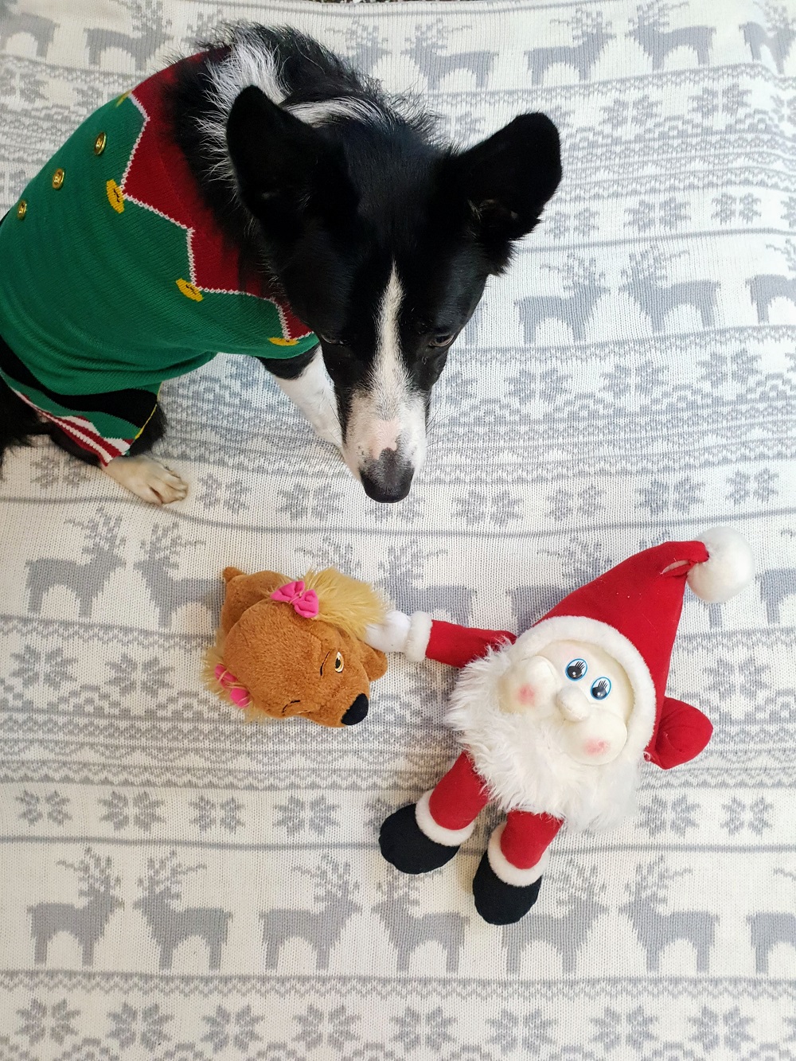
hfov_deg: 53.1
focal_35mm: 26
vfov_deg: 67.3
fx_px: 797
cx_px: 398
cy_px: 530
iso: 400
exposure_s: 1/50
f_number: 2.4
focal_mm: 4.3
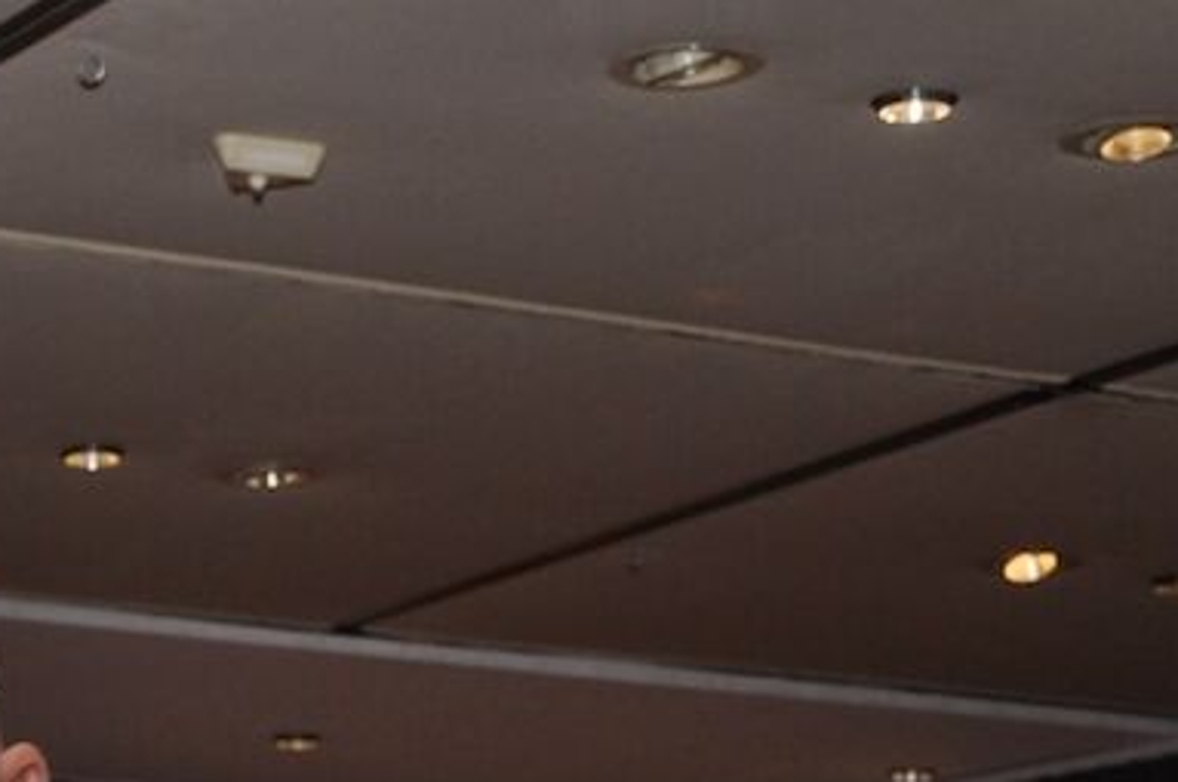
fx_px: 4998
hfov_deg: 12.9
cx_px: -446
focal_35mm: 153
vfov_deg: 8.6
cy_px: 1392
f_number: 5
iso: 400
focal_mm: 24
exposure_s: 1/60
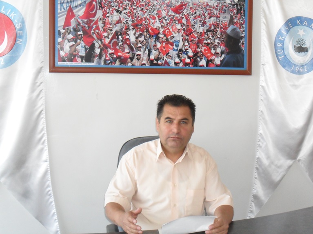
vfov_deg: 28.0
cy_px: 117
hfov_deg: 36.8
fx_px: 470
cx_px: 156
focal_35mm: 52
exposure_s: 1/60
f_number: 5
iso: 400
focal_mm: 9.3
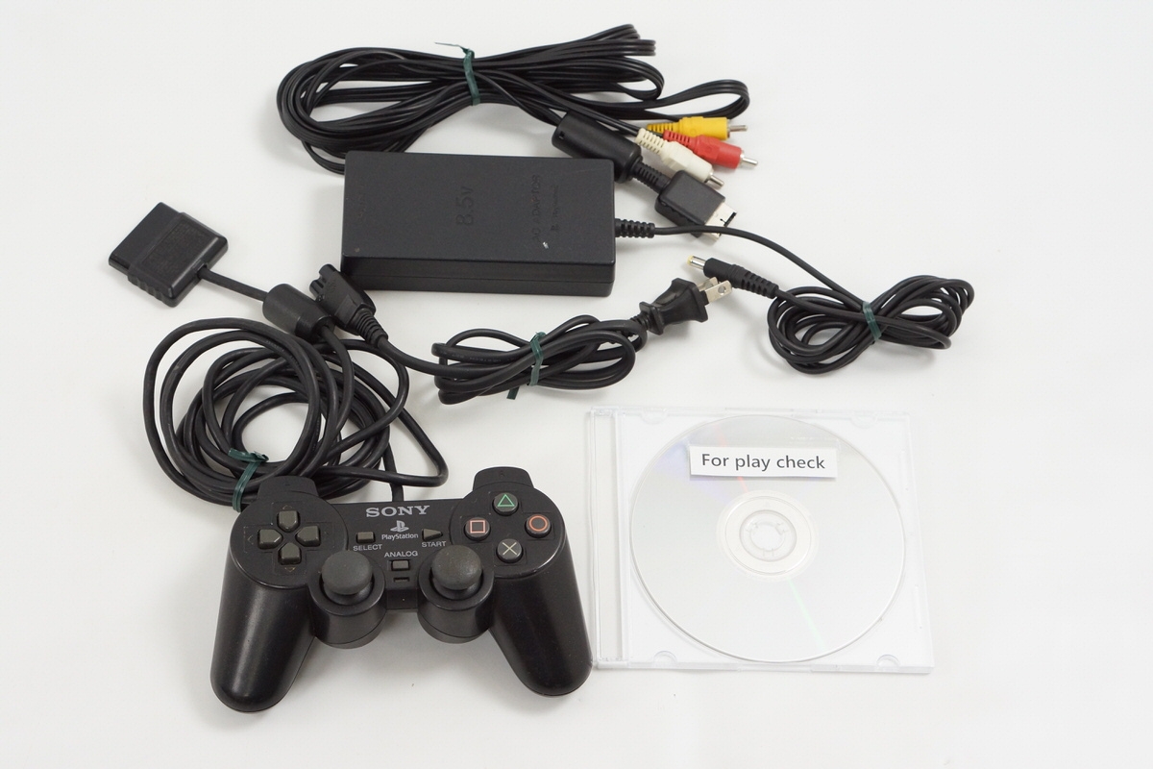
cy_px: 384
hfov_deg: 27.0
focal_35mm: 75
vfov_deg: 18.2
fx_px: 2402
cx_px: 576
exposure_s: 1/80
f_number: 7.1
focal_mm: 50
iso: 1000
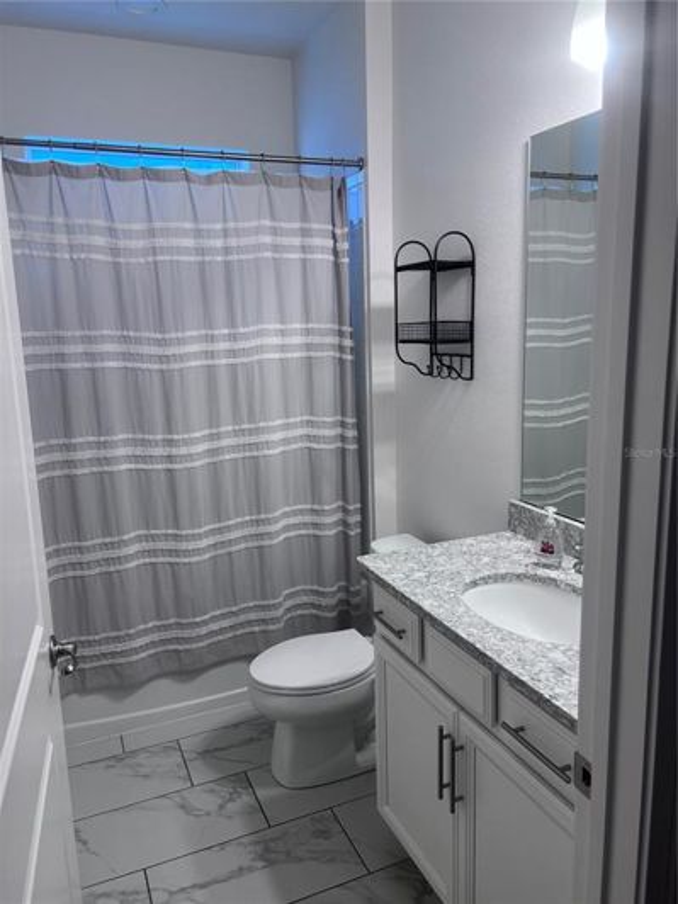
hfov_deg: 53.1
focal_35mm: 26
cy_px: 452
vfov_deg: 67.3
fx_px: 679
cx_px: 339
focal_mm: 5.7
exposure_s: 1/120
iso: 40
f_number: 1.5
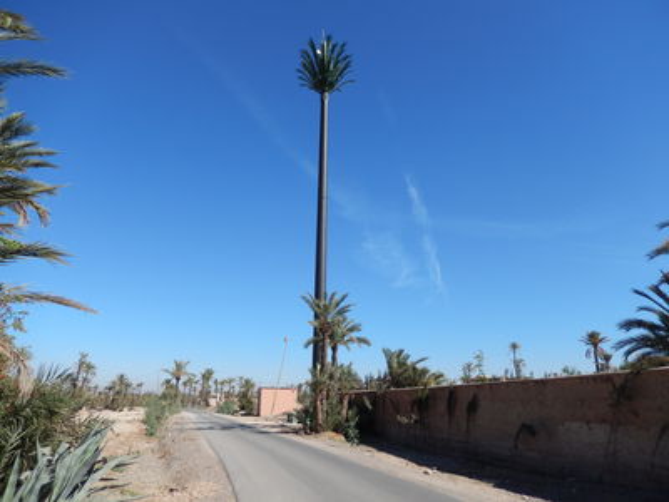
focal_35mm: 25
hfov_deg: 69.4
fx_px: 483
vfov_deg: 54.9
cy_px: 251
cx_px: 334
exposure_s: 1/400
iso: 125
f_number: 6.8
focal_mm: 4.5
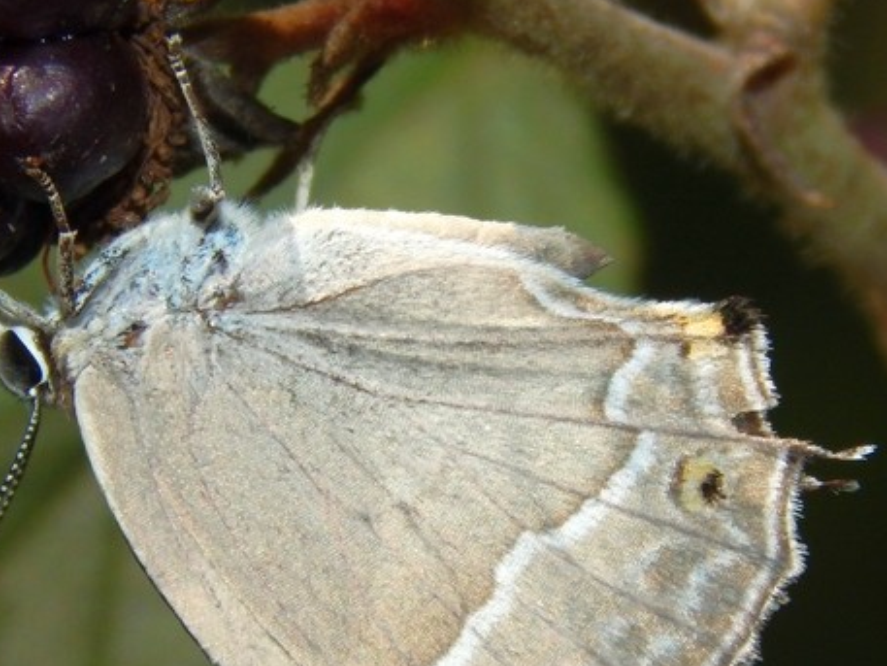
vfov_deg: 4.1
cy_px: 449
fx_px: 9381
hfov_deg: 5.4
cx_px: 328
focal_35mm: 366
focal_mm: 37.1
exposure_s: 1/400
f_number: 10.9
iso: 125
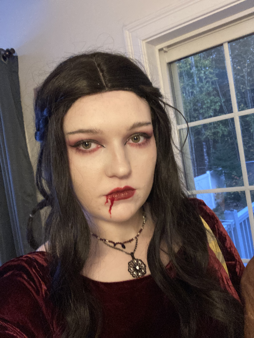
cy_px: 169
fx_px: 313
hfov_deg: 44.2
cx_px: 127
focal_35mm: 32
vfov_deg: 56.8
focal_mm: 2.87
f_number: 2.2
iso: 500
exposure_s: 1/20
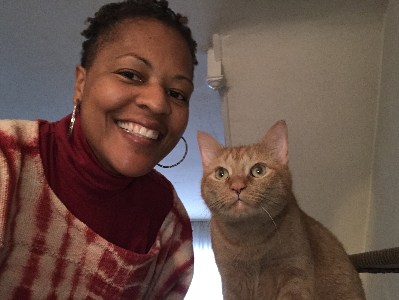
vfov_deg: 44.2
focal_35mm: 32
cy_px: 150
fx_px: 369
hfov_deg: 56.8
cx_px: 200
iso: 250
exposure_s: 1/20
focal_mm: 2.87
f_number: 2.2
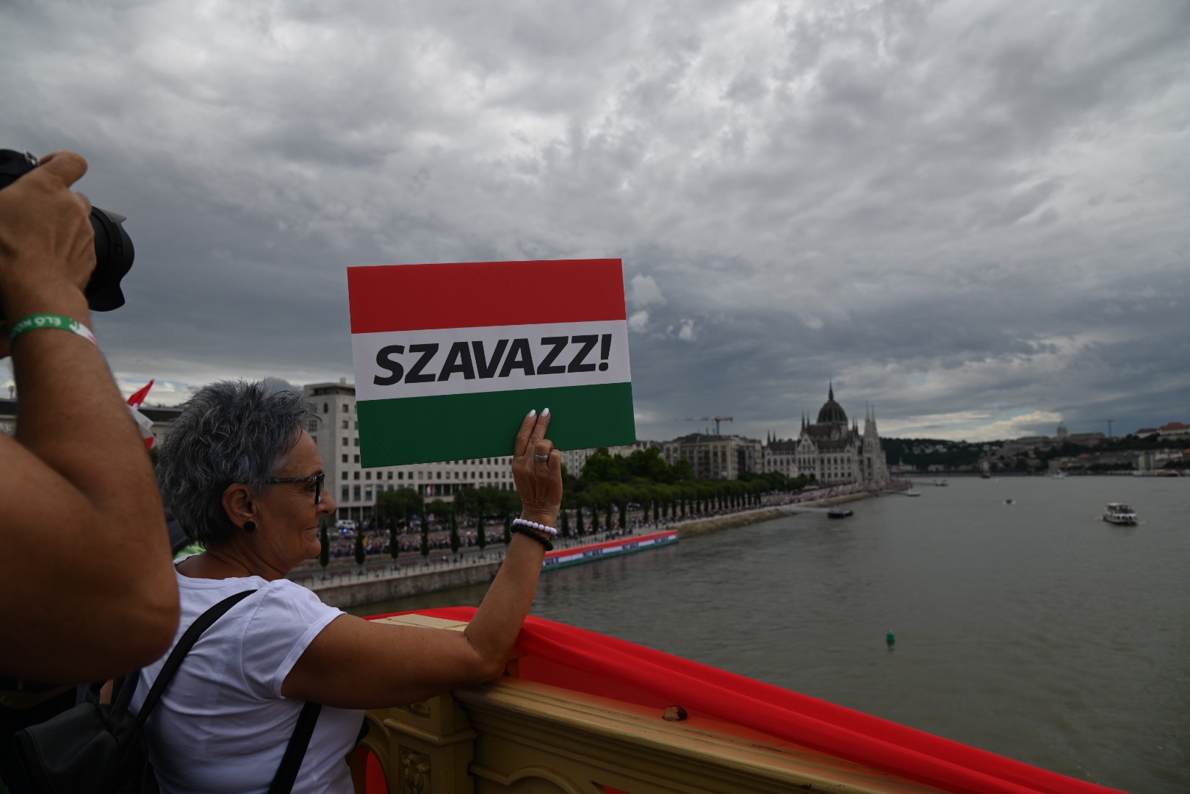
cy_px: 397
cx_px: 595
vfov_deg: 53.1
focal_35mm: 24
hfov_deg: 73.7
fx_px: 793
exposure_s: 1/640
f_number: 6.3
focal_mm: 24
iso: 100
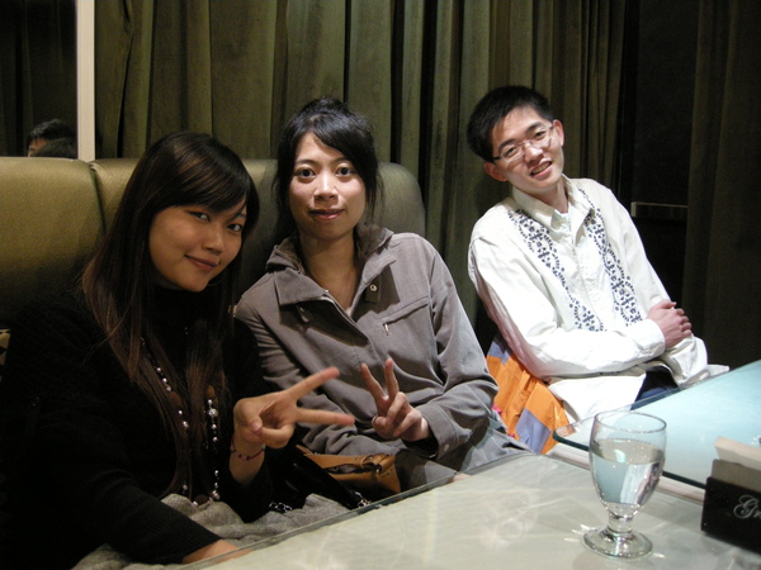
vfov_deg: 39.7
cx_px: 380
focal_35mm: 36
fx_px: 791
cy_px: 285
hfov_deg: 51.4
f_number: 2.7
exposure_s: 1/8
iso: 400
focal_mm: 7.5
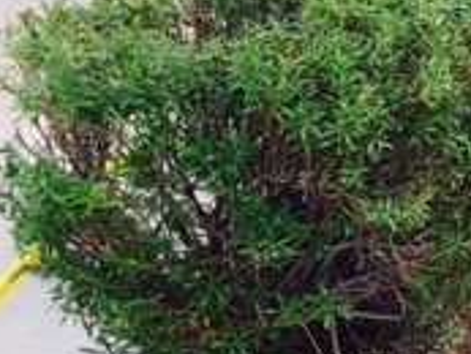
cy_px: 240
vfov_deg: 13.8
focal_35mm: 107
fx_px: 1457
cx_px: 825
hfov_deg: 15.9
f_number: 2.2
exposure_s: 1/746
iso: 32
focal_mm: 4.15
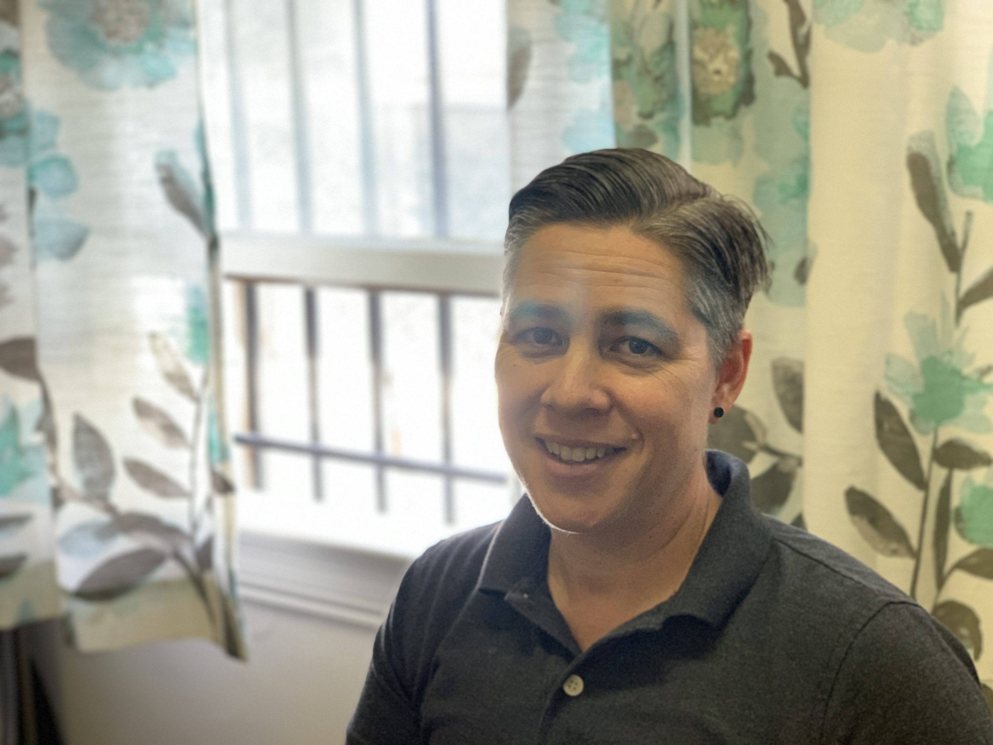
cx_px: 496
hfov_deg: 36.8
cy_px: 372
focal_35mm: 52
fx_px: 1492
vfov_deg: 28.0
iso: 200
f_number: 2.4
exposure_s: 1/60
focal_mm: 6
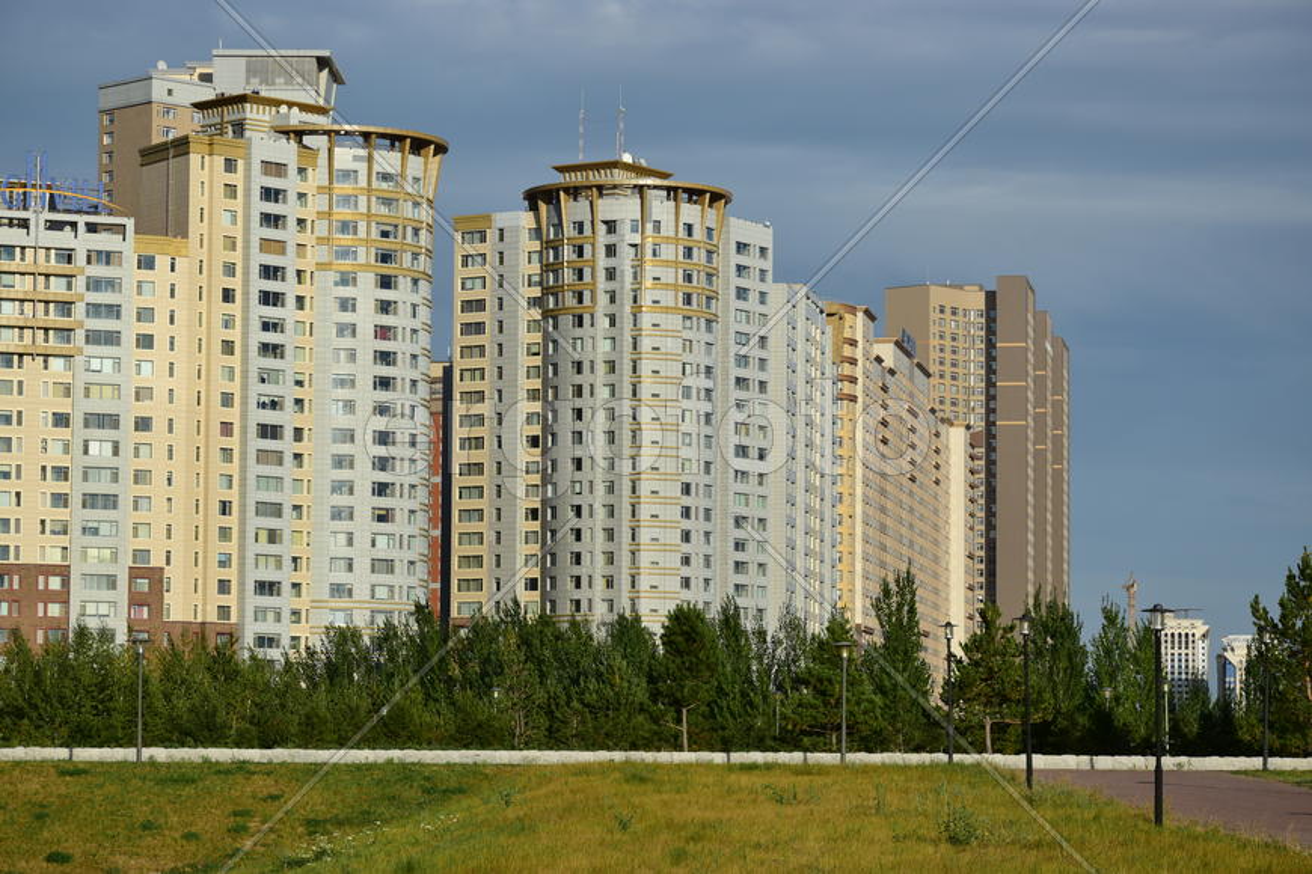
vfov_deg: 13.0
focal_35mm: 105
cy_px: 437
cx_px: 656
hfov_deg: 19.5
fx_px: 3826
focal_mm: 70
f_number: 8
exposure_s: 1/500
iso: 100
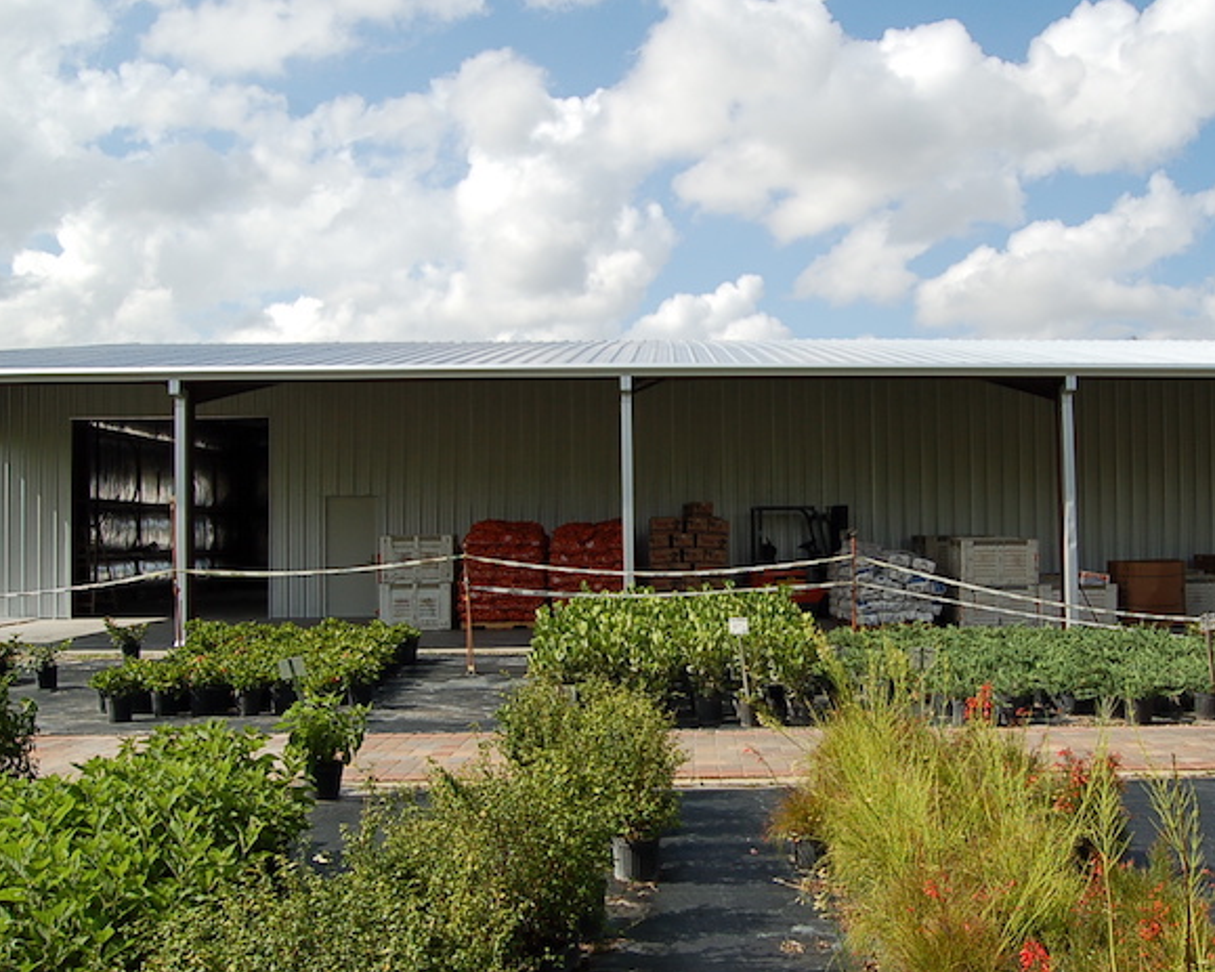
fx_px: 1258
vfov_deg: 42.2
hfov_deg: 51.2
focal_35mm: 35
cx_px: 730
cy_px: 487
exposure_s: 1/320
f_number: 9
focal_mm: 18
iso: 200
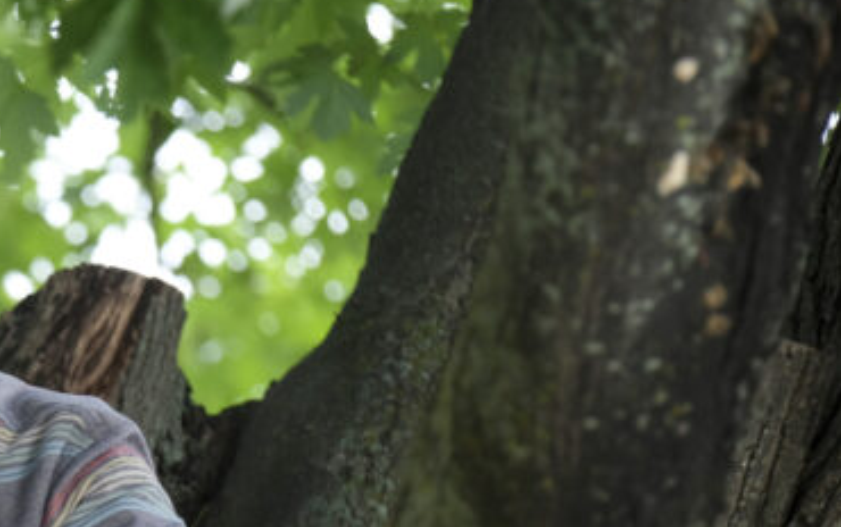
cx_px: -177
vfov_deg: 2.5
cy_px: 629
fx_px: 11929
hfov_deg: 4.0
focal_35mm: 520
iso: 800
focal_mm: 140
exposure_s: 1/500
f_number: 3.6
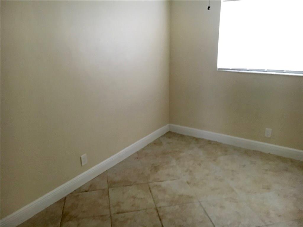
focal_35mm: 29
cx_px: 152
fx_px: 254
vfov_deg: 48.2
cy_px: 114
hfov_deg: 61.7
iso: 320
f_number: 2.2
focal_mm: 4.15
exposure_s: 1/15
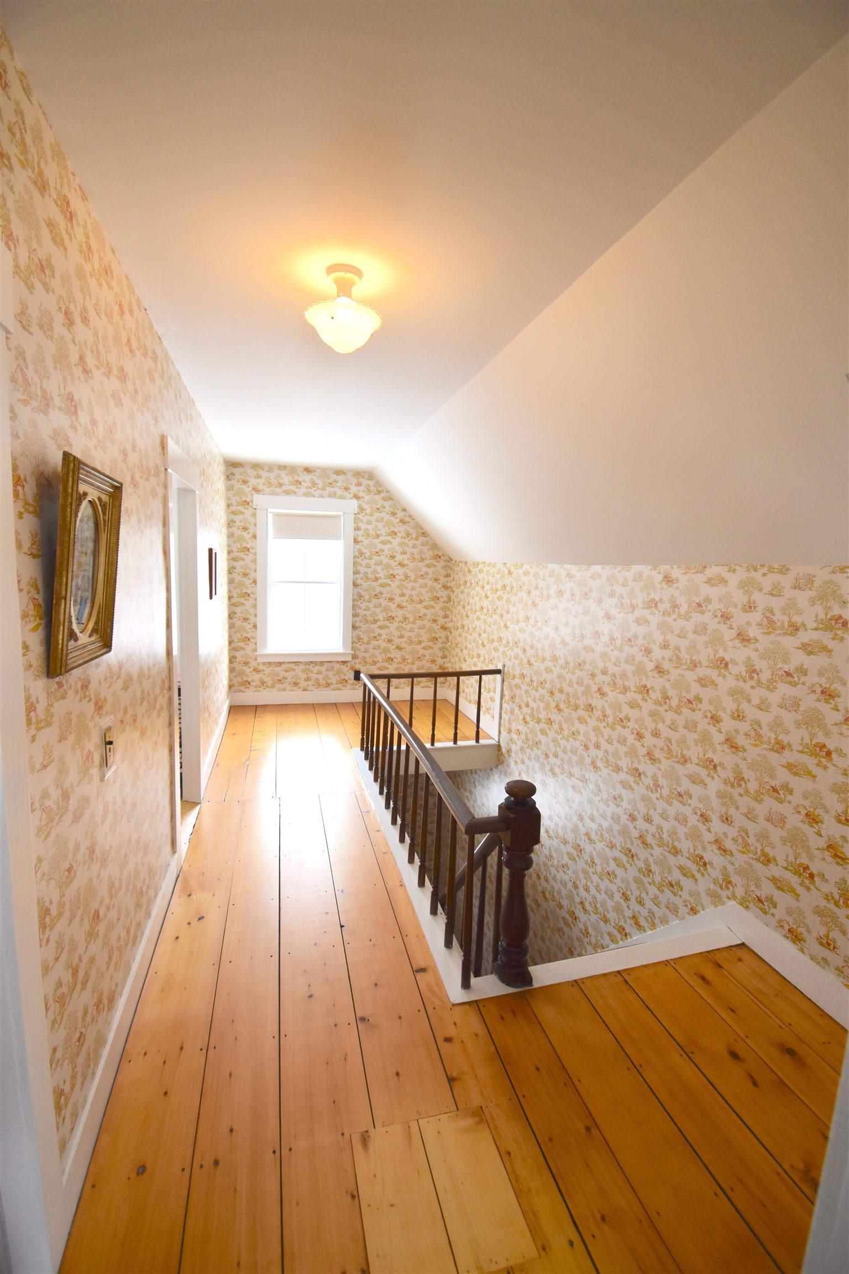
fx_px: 531
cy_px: 637
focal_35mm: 15
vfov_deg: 100.4
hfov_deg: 77.3
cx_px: 424
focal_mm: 10
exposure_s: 1/125
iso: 400
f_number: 5.6
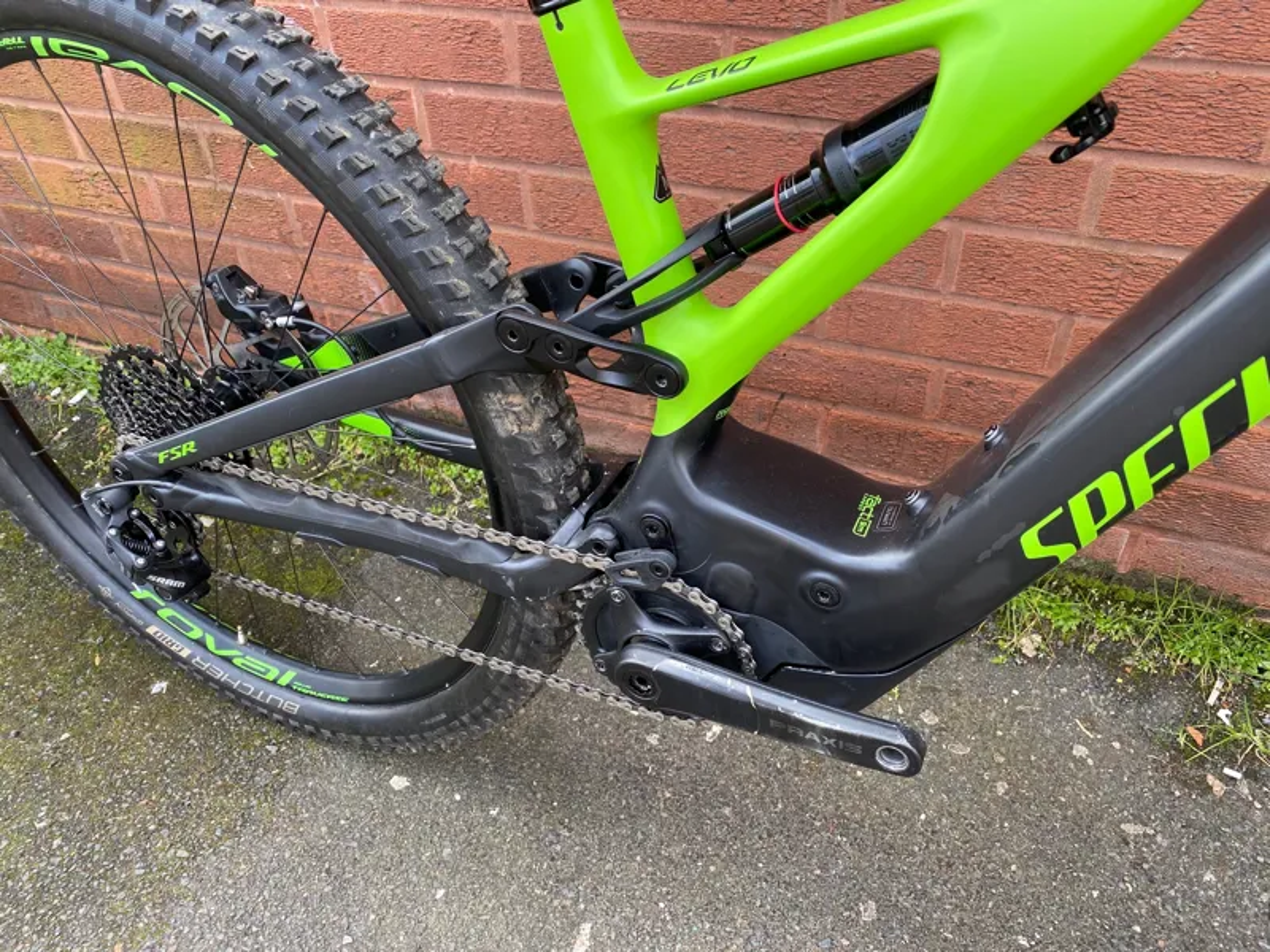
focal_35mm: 26
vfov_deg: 53.1
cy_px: 476
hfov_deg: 67.3
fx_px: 954
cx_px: 635
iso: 32
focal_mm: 4.25
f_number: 1.8
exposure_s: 1/124
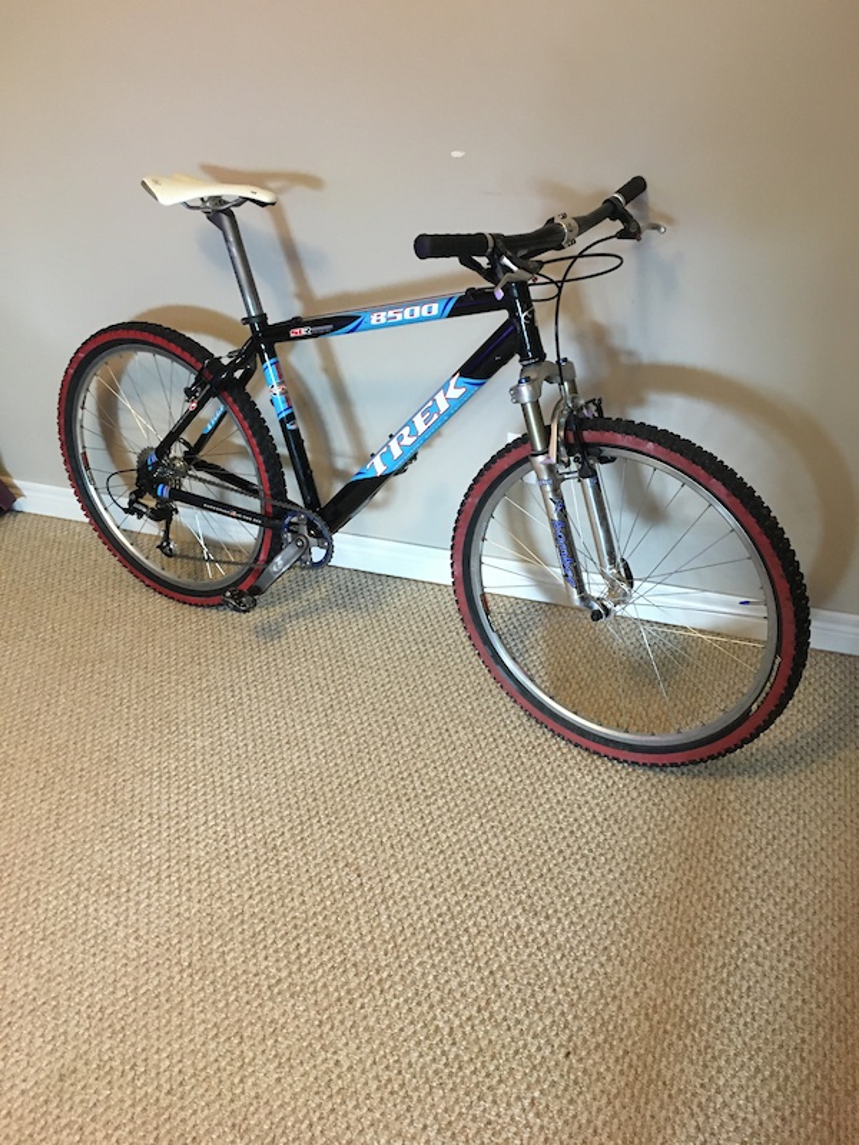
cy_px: 572
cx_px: 430
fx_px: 960
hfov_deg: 48.2
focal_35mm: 29
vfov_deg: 61.7
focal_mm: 4.15
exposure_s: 1/15
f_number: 2.2
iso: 400
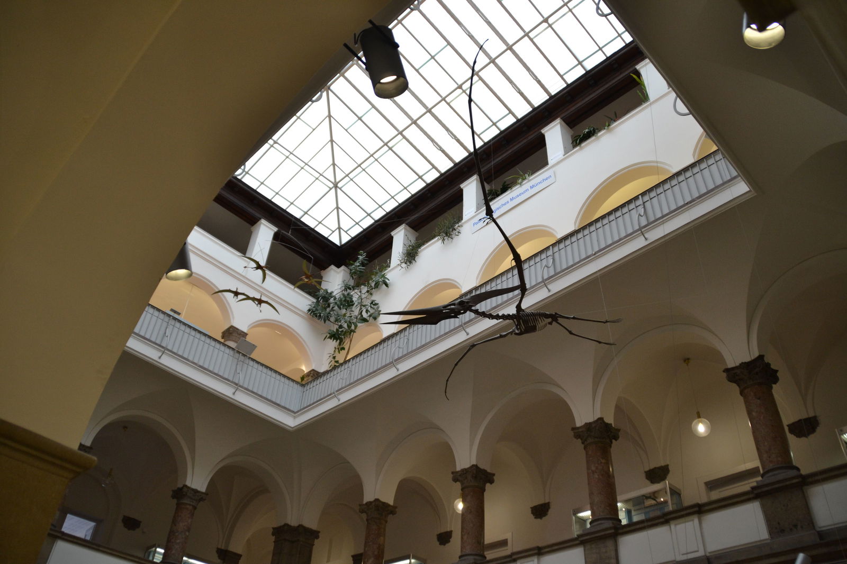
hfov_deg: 67.4
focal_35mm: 27
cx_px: 424
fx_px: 635
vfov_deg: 47.9
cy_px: 282
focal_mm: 18
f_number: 3.5
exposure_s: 1/60
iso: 450
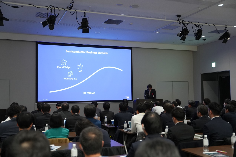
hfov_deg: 47.0
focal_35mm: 41
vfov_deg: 32.4
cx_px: 118
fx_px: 271
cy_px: 78
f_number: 2.8
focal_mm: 41.4
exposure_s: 1/100
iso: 5000
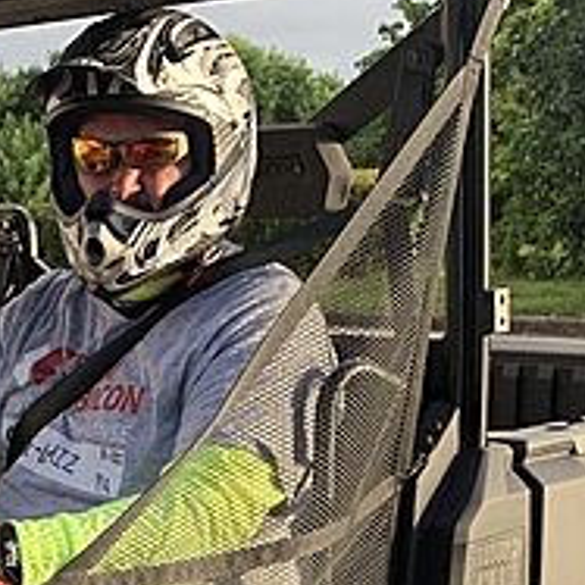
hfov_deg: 18.5
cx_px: 34
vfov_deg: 17.8
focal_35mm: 92
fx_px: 1759
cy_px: 730
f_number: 1.8
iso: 25
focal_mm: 4.25
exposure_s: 1/226
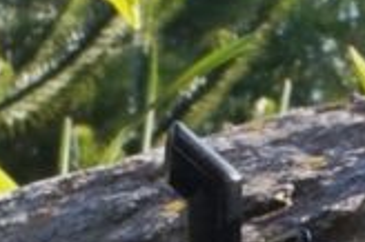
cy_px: 502
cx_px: 659
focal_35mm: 232
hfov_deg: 8.5
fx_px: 2350
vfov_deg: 5.8
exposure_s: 1/60
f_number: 22
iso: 640
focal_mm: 22
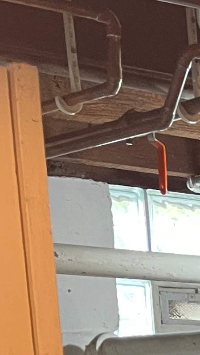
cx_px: 596
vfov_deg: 13.2
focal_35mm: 143
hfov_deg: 7.5
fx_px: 1349
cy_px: 687
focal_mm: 5.1
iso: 250
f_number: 1.6
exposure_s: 1/60
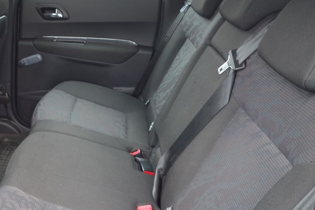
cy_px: 97
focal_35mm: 39
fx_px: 341
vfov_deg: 34.2
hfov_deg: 49.3
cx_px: 127
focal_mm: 10.4
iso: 160
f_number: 2.8
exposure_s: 1/30
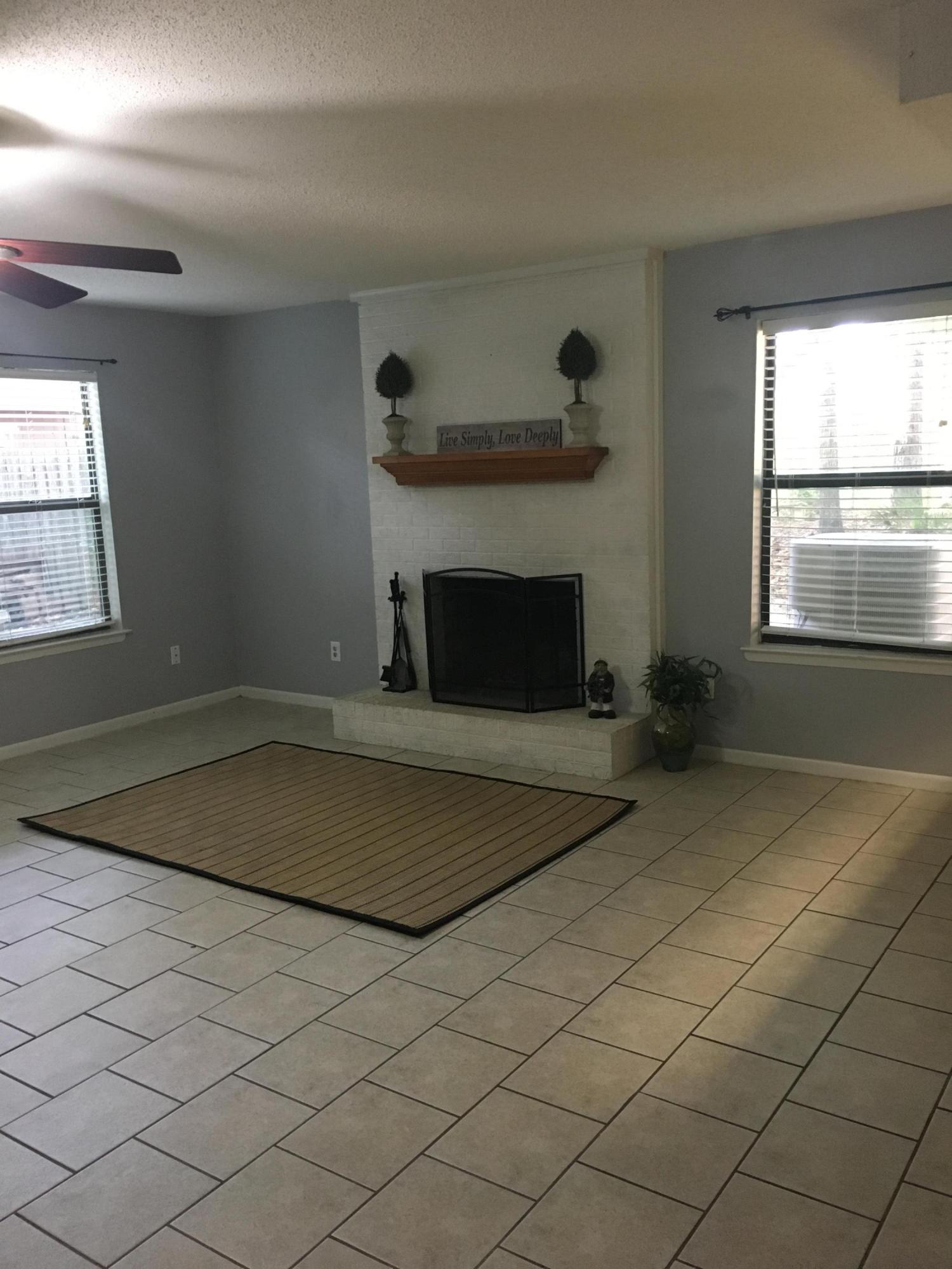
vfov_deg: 61.7
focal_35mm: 29
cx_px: 476
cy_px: 634
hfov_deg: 48.2
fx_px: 1063
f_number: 2.2
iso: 200
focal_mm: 4.15
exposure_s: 1/30
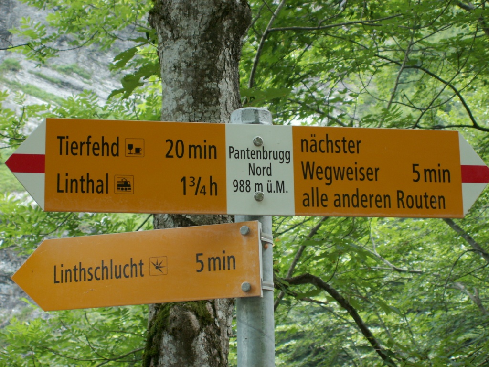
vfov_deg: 18.2
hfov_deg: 24.1
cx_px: 244
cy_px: 184
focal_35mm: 81
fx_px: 1144
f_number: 3.5
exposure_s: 1/40
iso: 50
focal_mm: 13.49
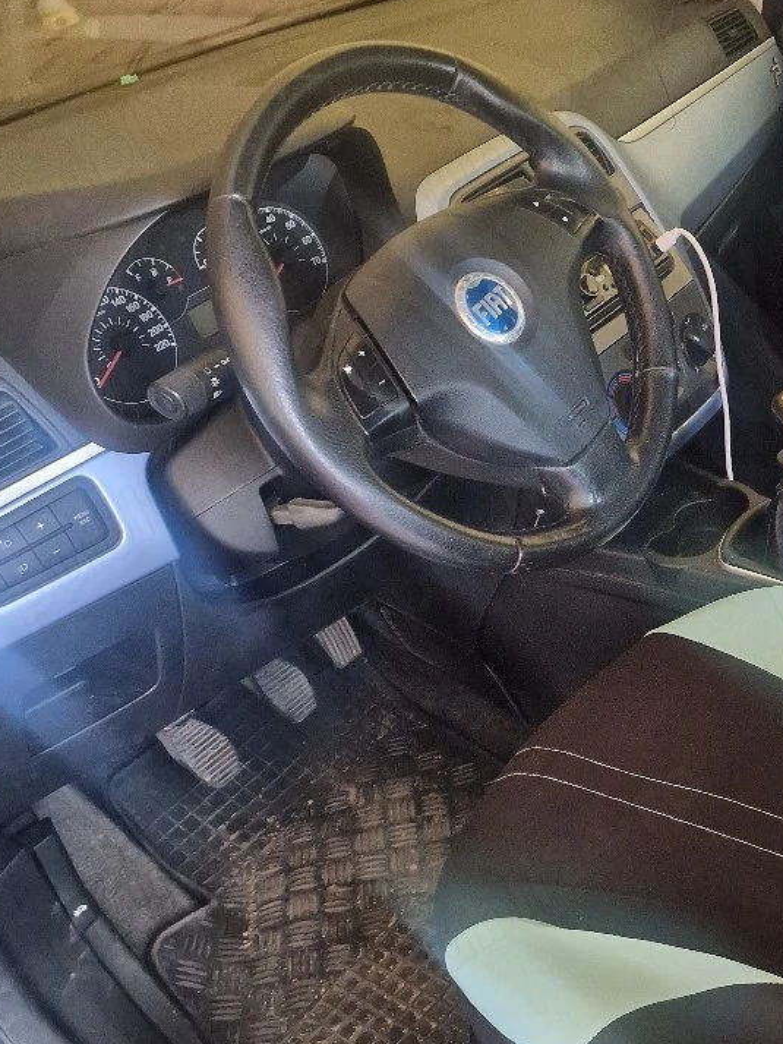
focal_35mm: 43
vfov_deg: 43.8
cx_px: 641
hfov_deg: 32.6
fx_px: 1296
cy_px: 559
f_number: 1.8
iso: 1000
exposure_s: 1/25
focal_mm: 6.4
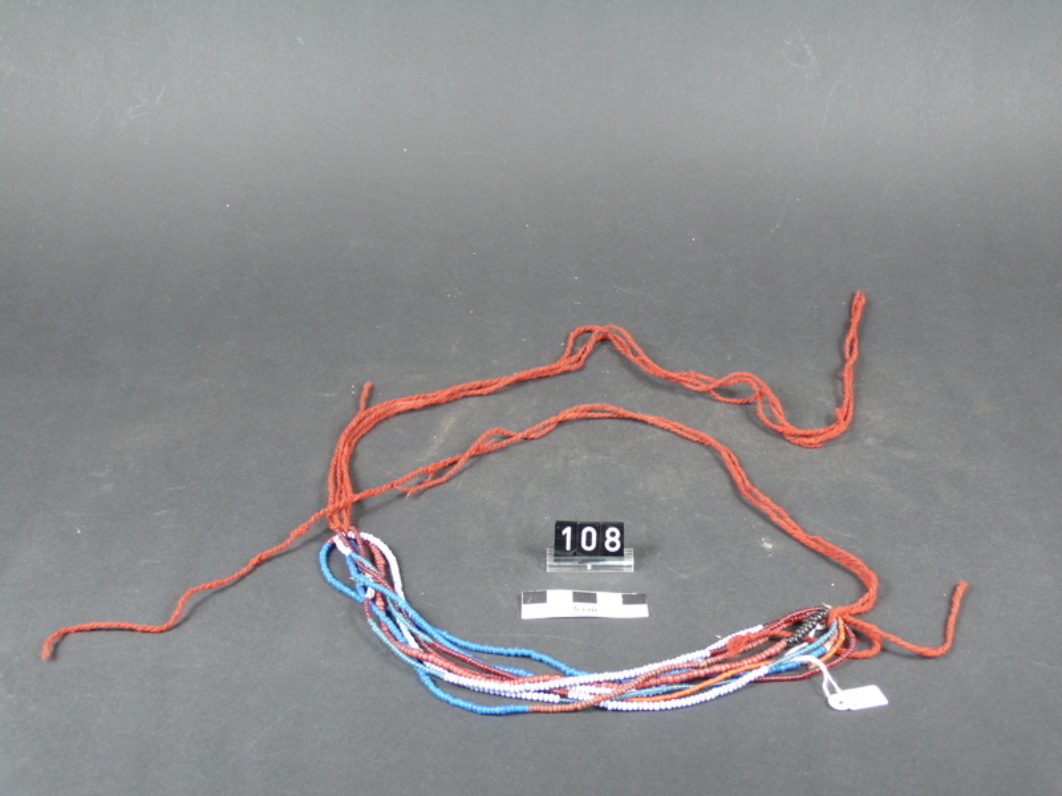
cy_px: 398
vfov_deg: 30.9
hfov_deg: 40.4
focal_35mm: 47
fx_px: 1442
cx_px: 531
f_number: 3.2
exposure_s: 1/13
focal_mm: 9.8
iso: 200
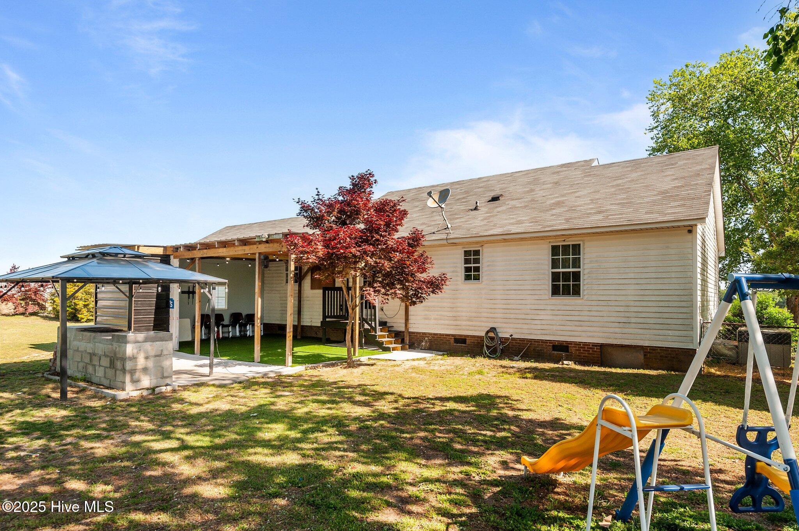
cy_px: 266
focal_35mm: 21
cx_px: 400
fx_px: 466
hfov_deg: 81.2
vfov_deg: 59.4
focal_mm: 21
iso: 400
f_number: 9
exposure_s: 1/320
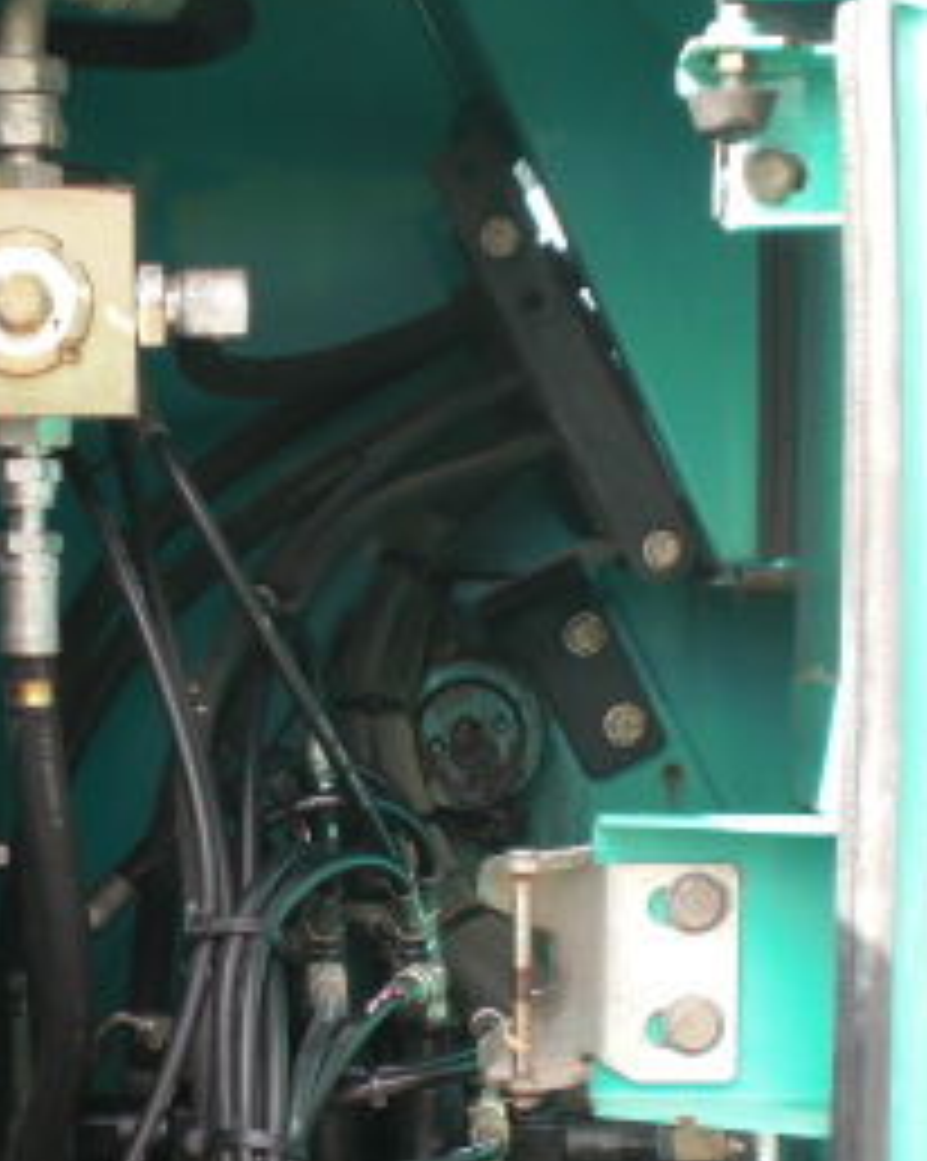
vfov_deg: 20.6
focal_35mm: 92
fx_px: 3159
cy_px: 909
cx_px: 207
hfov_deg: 16.6
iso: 64
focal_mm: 6.3
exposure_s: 1/100
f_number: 3.1
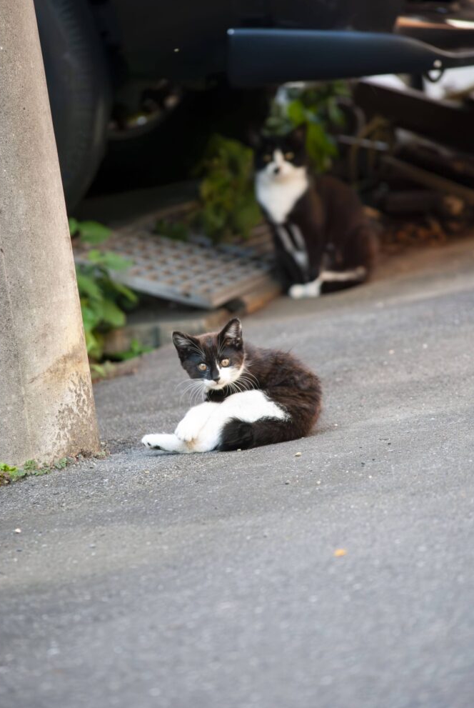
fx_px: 6101
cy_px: 349
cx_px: 234
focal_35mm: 310
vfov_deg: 6.6
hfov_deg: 4.4
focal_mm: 200
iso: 1600
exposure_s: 1/400
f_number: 5.3
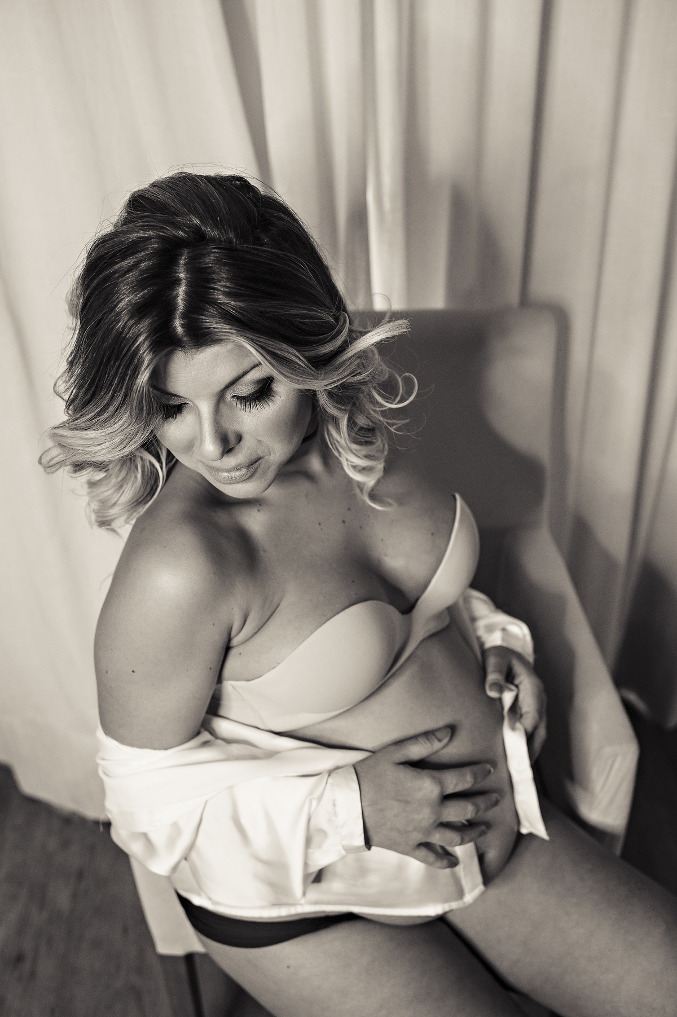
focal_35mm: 35
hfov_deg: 37.8
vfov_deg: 54.5
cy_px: 508
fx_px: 988
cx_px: 338
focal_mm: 35
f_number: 3.2
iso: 640
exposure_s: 1/160
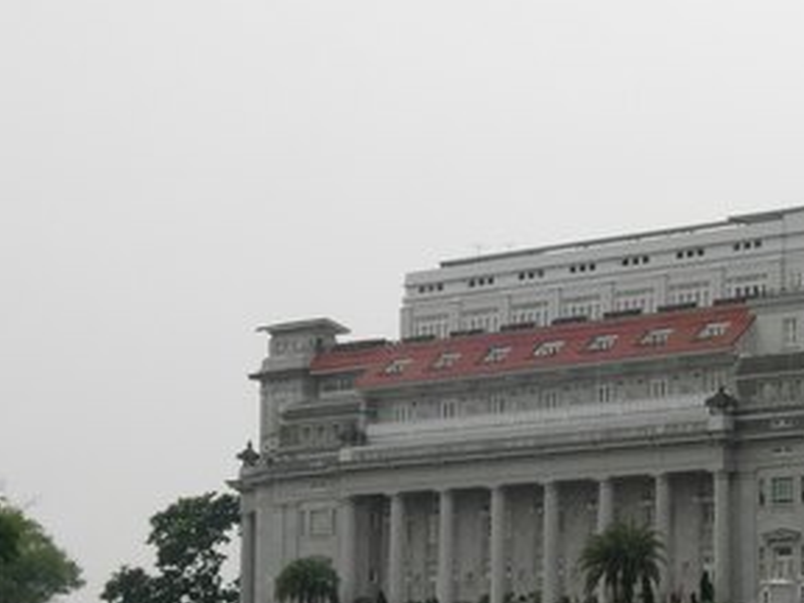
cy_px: 382
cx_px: 522
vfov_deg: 11.7
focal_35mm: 127
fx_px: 2950
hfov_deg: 15.5
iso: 79
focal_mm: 12.7
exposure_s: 1/228
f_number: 5.9
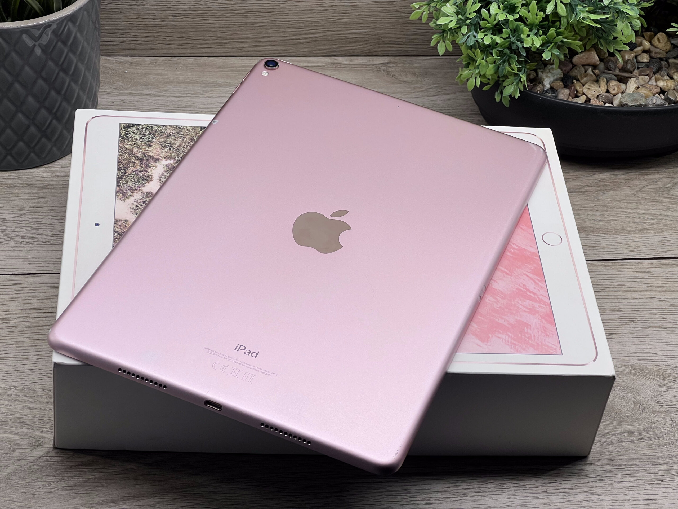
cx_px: 339
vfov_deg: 19.1
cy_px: 254
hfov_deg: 25.3
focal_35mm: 77
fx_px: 1508
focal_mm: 9
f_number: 2.8
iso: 32
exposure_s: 1/101
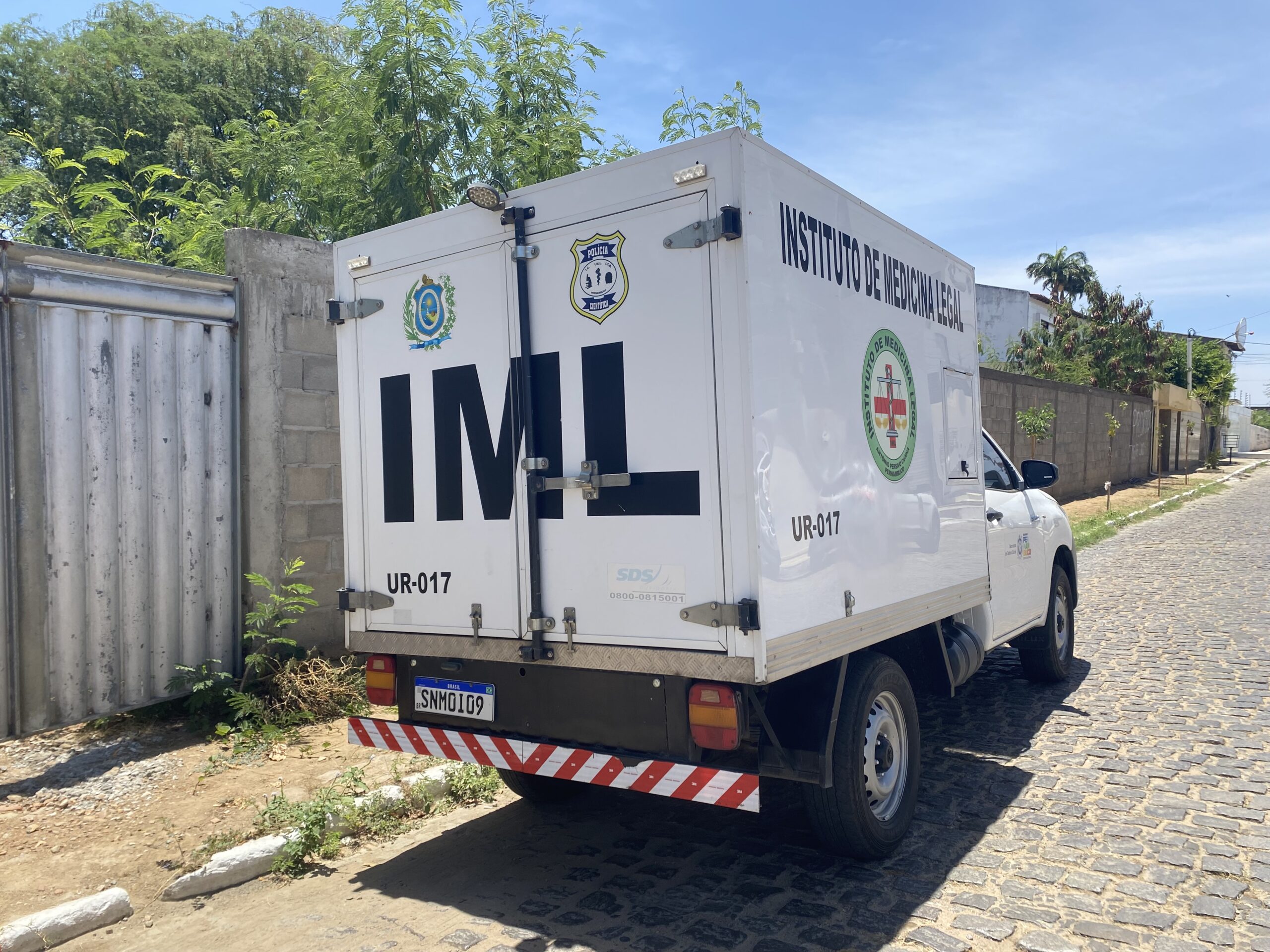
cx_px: 635
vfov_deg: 53.1
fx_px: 954
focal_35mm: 26
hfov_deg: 67.3
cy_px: 476
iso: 32
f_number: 1.8
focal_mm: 4.25
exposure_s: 1/2222
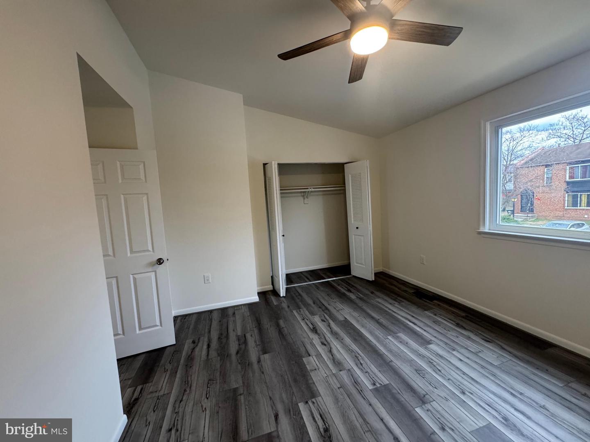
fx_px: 239
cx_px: 295
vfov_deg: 85.7
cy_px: 221
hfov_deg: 102.1
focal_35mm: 14
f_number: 2.2
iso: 320
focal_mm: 2.22
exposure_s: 1/120
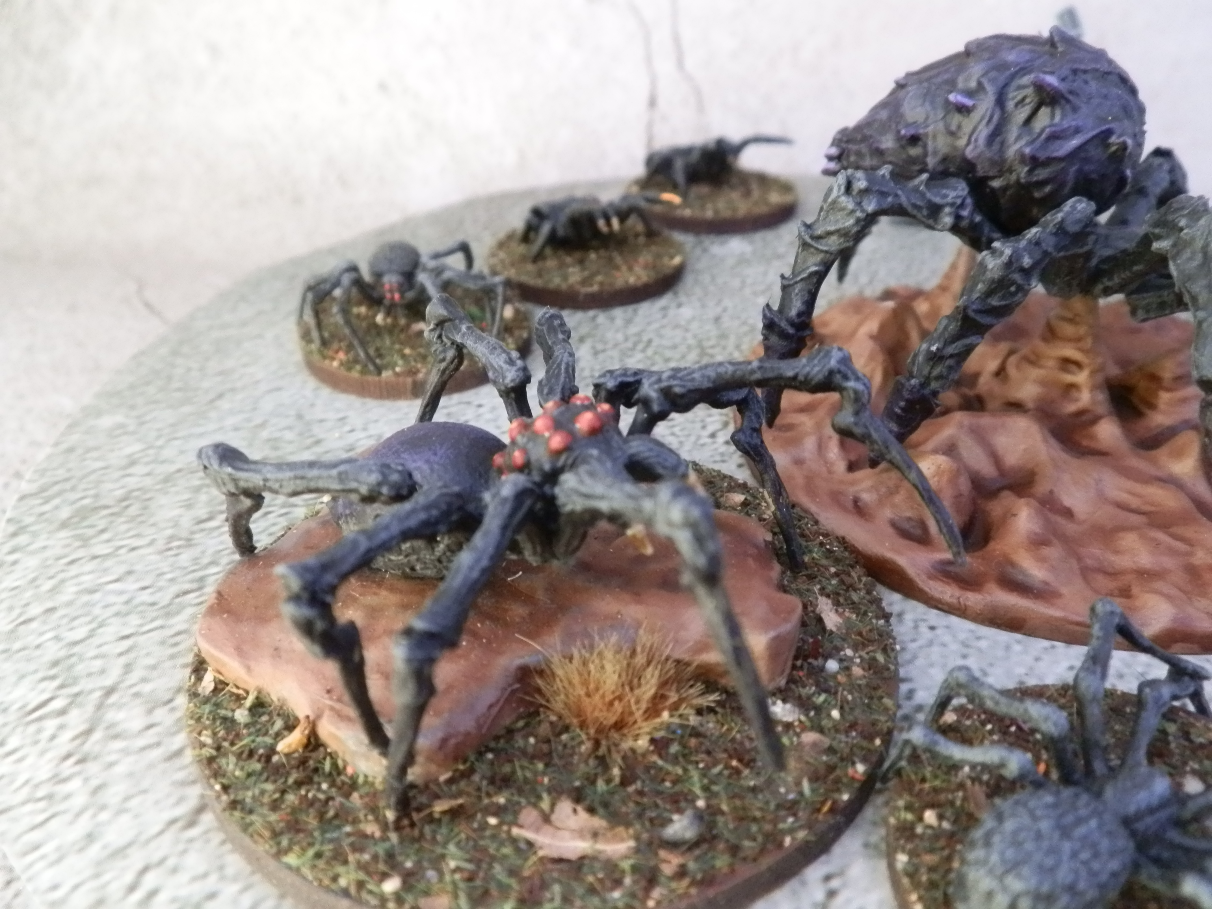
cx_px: 606
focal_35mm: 28
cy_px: 454
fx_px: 980
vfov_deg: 49.7
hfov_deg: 63.4
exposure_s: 1/60
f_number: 3.1
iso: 400
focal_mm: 5
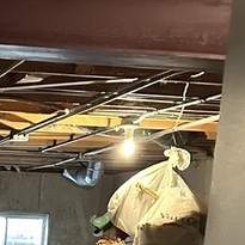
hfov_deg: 14.7
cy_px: 452
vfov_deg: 13.8
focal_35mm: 112
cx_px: -99
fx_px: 897
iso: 1000
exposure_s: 1/30
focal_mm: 6.86
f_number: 1.78
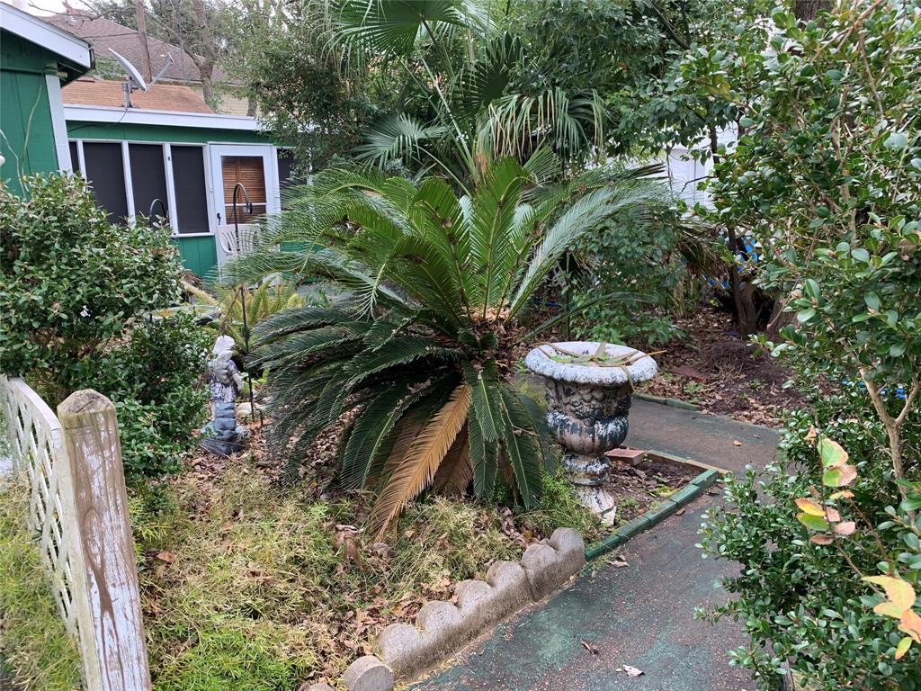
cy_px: 346
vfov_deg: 53.1
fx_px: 692
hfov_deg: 67.3
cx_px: 460
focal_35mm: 26
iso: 25
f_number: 1.8
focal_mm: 4.25
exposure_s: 1/122
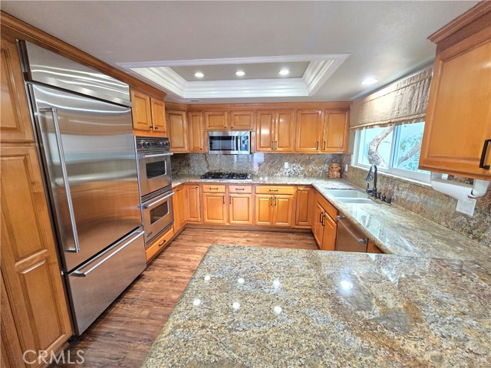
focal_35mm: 13
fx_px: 184
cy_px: 184
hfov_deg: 106.2
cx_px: 246
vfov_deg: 89.9
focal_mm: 2.2
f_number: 2.2
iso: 800
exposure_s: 1/60
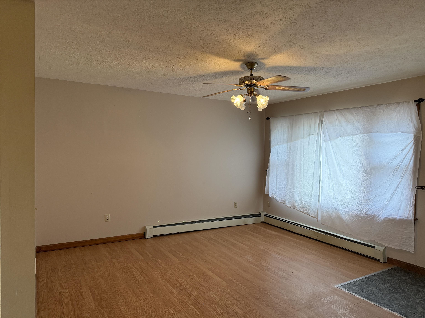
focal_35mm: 24
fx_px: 295
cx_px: 212
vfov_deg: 56.8
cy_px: 159
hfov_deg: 71.6
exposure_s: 1/120
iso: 200
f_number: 1.78
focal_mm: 6.76
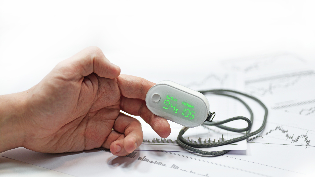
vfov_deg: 19.1
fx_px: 526
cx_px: 158
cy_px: 94
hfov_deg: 33.3
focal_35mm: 63
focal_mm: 60
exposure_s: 1/60
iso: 64
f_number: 3.2
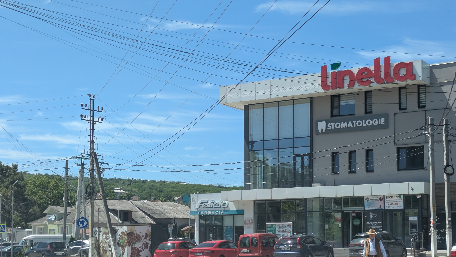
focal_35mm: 62
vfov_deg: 19.3
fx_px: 750
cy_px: 189
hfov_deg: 33.8
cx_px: 249
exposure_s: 1/1416
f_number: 1.89
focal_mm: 5.43
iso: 51
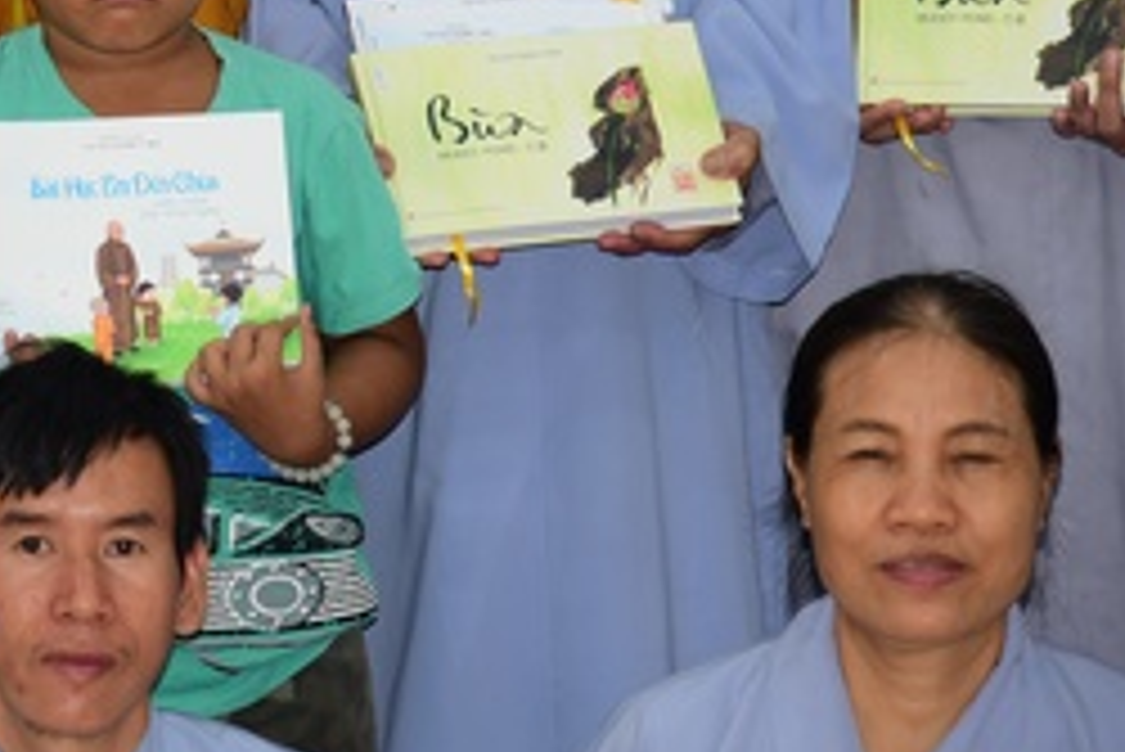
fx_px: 7473
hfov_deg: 8.5
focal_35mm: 239
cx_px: -171
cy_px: -194
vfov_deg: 5.7
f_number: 4
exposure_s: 1/60
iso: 320
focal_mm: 92
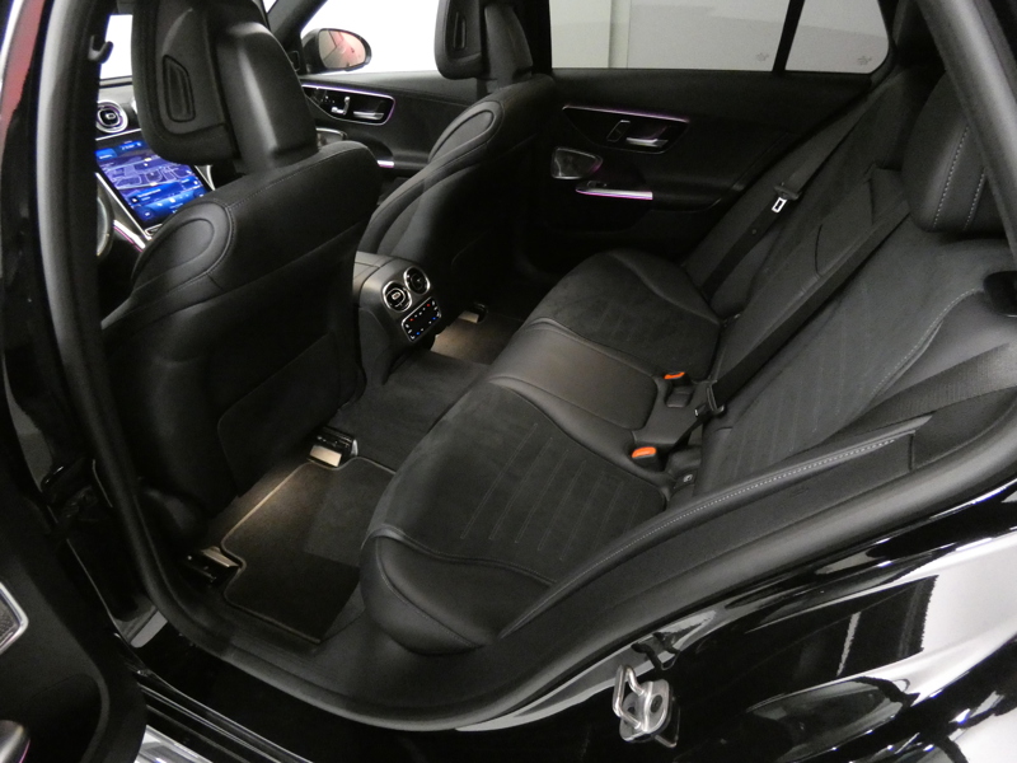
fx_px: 588
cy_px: 382
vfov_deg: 66.0
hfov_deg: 81.7
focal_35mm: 20
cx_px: 508
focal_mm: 3.6
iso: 1600
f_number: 2.8
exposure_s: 1/20
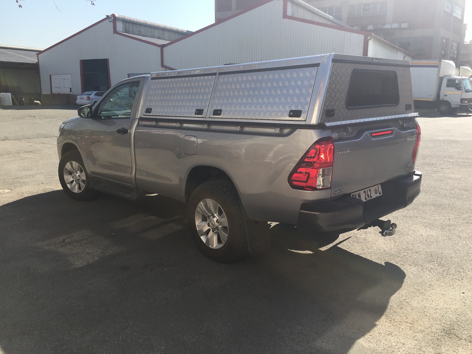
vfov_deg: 48.2
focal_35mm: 29
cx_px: 236
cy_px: 177
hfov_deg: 61.7
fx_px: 395
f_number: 2.2
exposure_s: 1/1068
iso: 32
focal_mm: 4.15
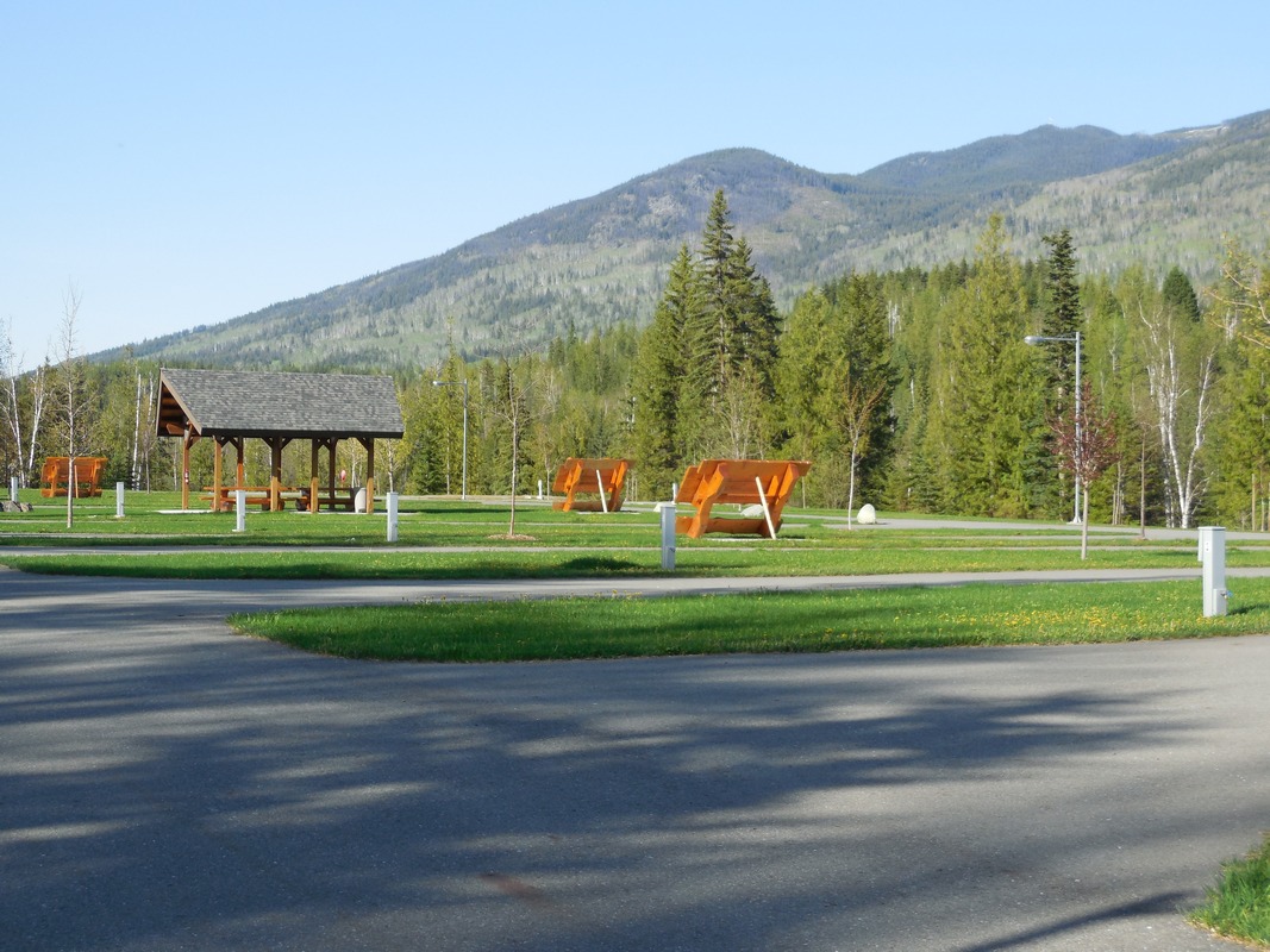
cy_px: 476
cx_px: 635
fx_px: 2421
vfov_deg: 22.2
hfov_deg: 29.4
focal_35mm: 66
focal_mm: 10.9
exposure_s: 1/500
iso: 125
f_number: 4.2
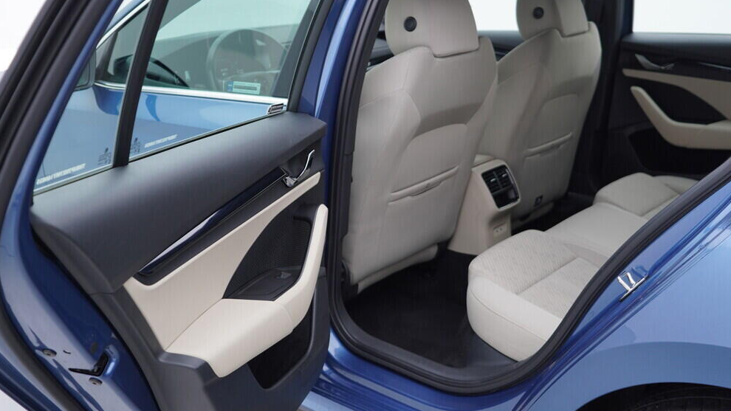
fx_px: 756
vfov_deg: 30.4
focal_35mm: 39
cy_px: 208
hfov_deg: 51.6
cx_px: 375
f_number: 3.2
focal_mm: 24
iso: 125
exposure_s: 1/50
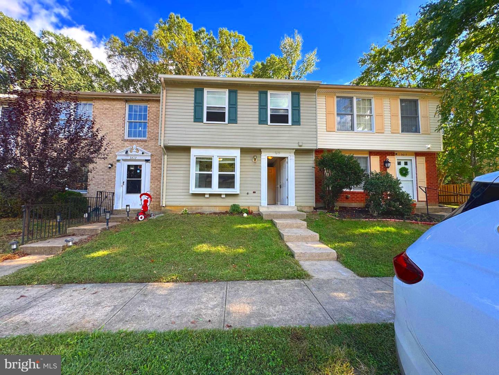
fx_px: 202
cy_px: 188
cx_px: 250
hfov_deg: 102.1
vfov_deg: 85.7
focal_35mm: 14
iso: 40
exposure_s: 1/329
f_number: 2.2
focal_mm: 2.22
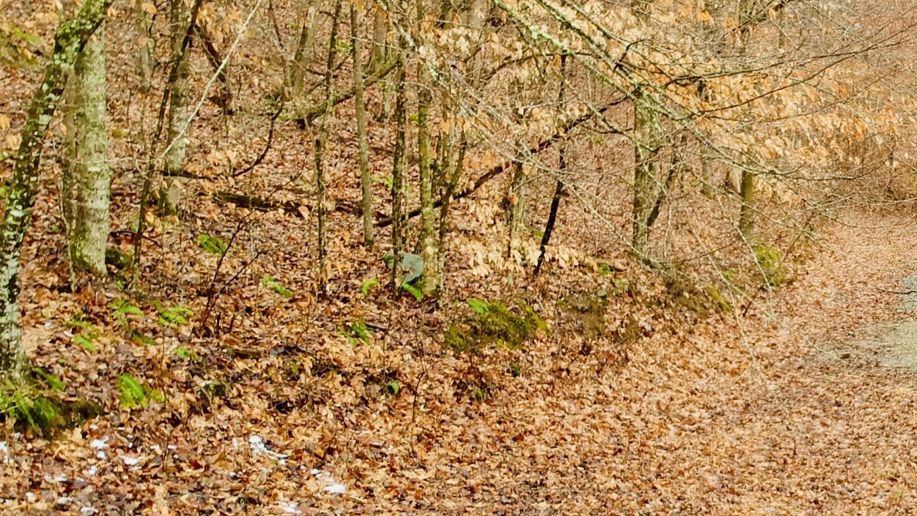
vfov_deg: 20.4
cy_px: 296
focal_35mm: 59
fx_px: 1435
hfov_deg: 32.0
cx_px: 966
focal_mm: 4.49
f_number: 2.6
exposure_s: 1/30
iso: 249
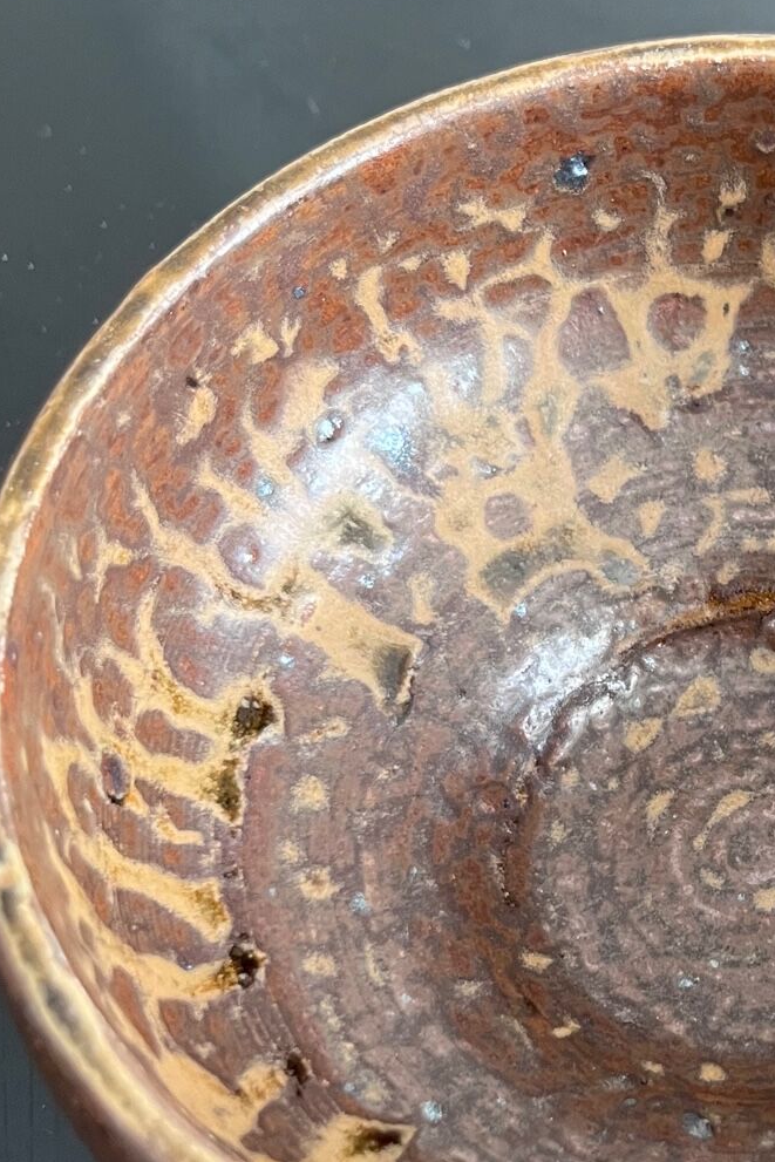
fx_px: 1775
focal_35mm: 55
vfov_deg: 36.1
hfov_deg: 23.5
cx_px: 782
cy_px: 714
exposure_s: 1/60
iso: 250
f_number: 1.6
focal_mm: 5.1
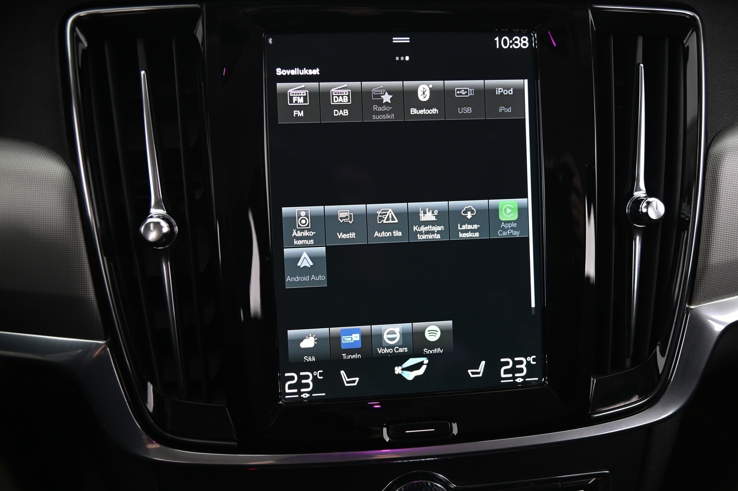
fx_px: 717
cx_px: 369
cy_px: 246
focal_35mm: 35
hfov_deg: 54.5
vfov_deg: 37.8
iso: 2000
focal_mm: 35
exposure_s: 1/20
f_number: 4
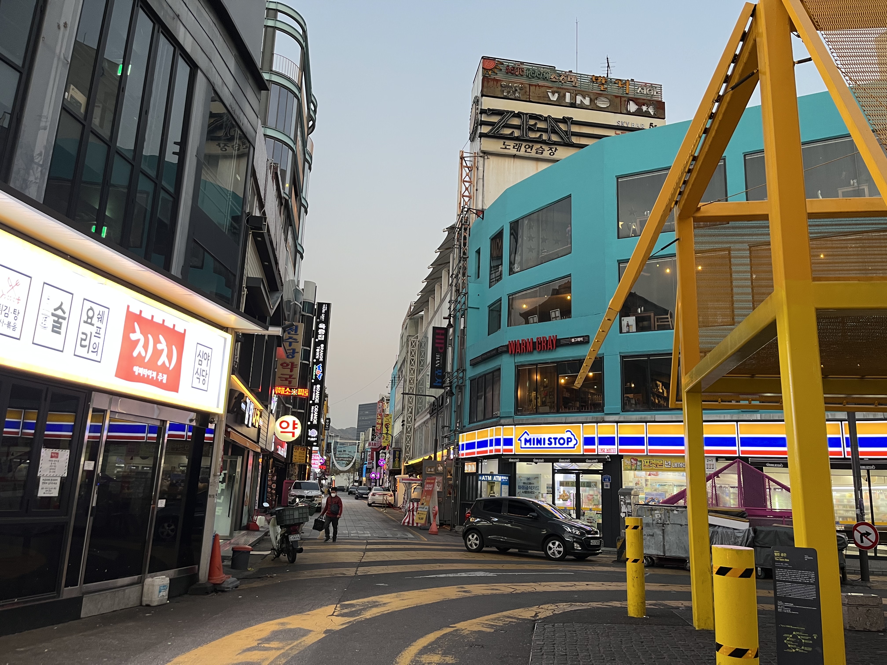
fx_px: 666
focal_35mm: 26
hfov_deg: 67.3
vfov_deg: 53.1
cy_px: 332
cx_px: 444
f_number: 1.6
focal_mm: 5.1
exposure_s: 1/60
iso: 100
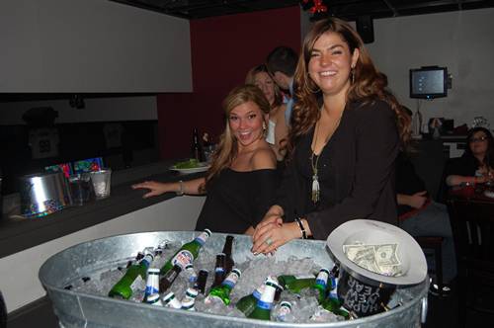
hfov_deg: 55.2
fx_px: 473
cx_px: 247
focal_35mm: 34
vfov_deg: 38.3
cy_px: 164
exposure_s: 1/60
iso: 400
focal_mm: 23
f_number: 3.8
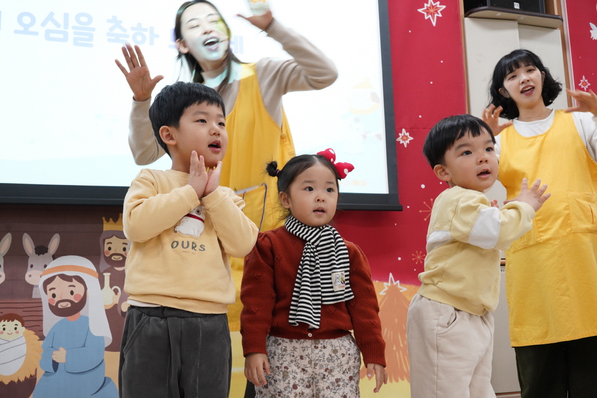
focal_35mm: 40
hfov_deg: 48.5
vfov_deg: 33.4
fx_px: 663
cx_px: 298
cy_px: 199
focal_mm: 40
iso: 2500
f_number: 7.1
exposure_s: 1/80
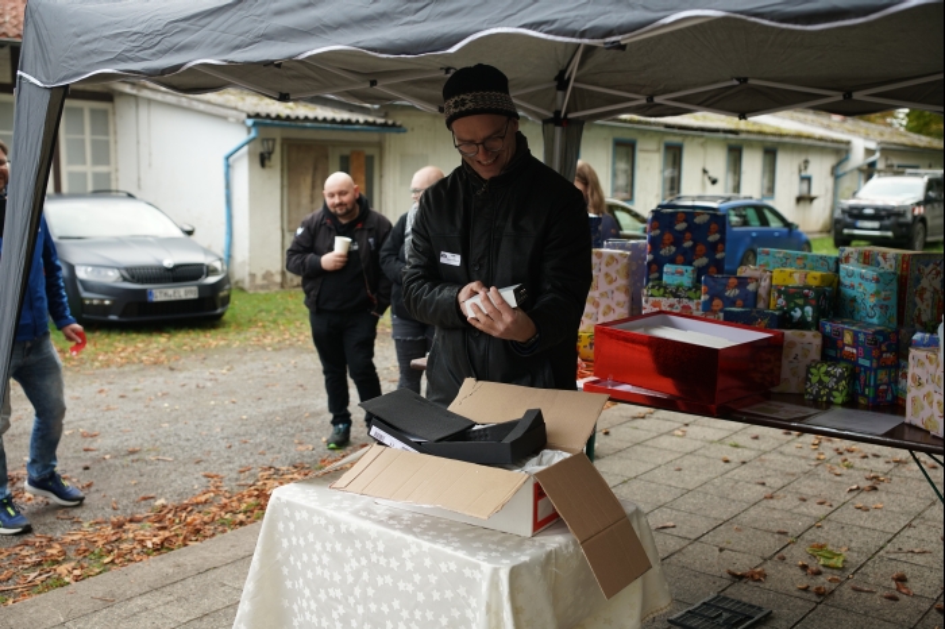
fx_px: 1049
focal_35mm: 40
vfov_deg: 33.4
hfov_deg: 48.5
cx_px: 472
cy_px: 314
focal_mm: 40
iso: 400
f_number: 4
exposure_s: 1/200
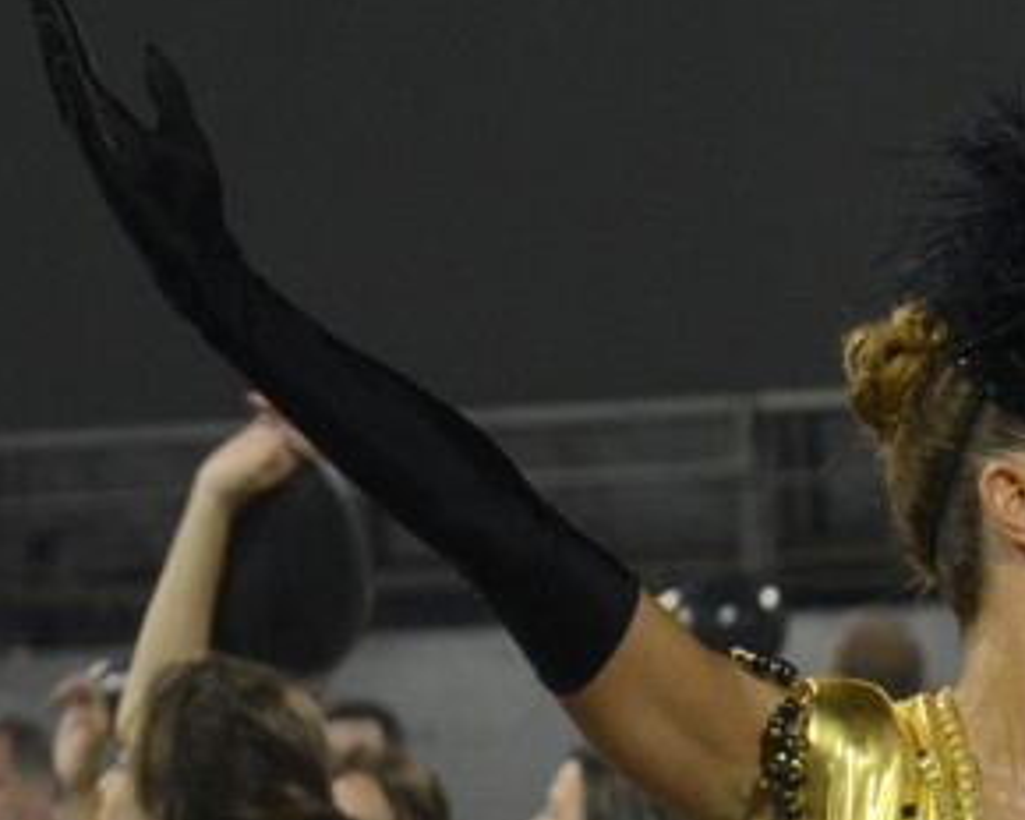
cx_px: 877
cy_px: 424
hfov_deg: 9.8
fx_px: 5976
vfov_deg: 7.8
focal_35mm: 197
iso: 2000
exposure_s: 1/200
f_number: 5.6
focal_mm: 70
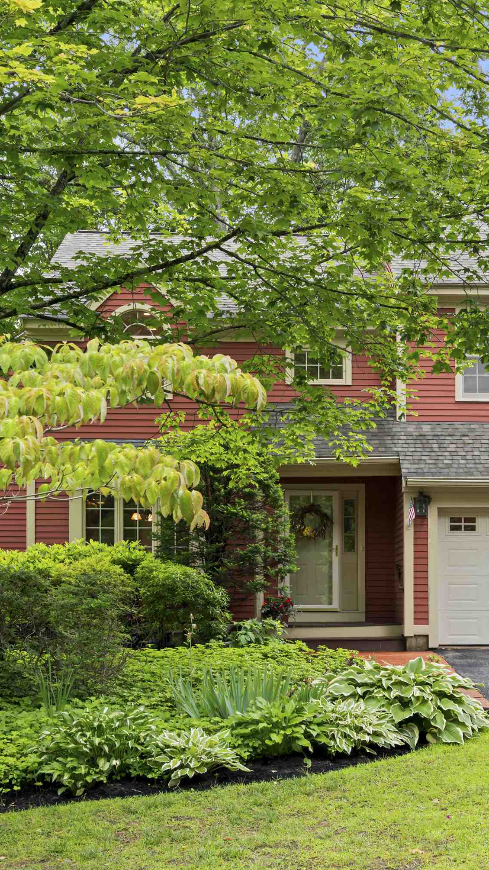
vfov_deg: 42.9
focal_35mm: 48
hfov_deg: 24.8
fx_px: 1107
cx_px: 316
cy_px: 440
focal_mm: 30
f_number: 7.1
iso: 250
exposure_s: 1/25
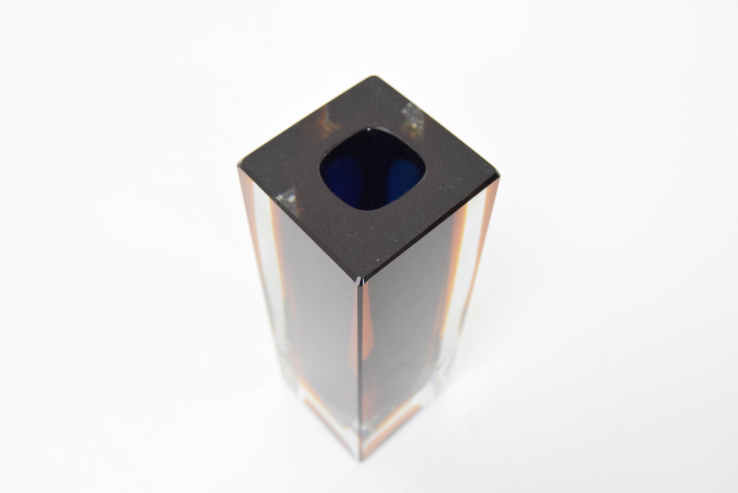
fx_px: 800
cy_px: 246
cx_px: 369
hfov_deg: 49.5
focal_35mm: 39
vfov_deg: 34.3
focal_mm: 26
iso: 1600
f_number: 5.6
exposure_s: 1/125
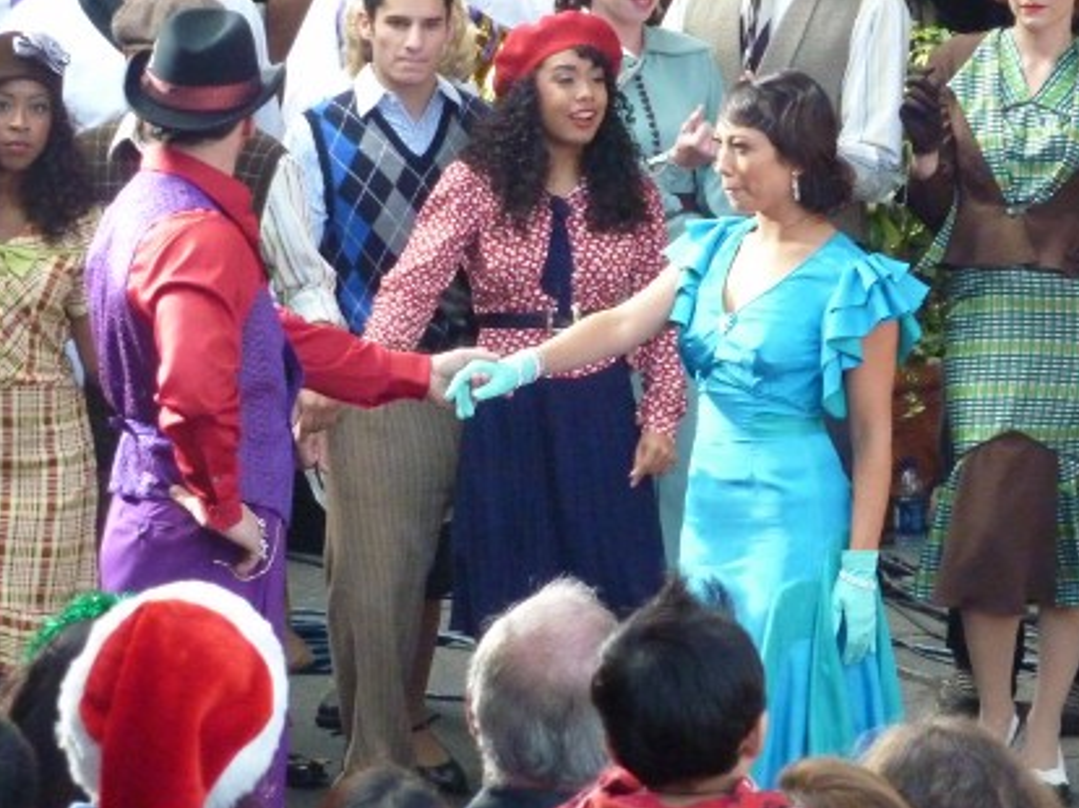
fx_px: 11059
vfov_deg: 4.2
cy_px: 383
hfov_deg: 5.6
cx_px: 583
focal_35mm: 355
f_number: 4.7
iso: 800
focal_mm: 42.6
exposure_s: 1/320
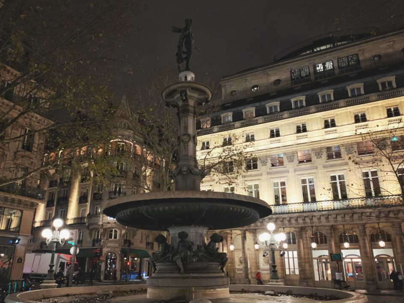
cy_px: 157
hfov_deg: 63.4
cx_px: 192
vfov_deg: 49.7
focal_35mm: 28
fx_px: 327
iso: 400
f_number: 1.8
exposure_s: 1/25
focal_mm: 4.25
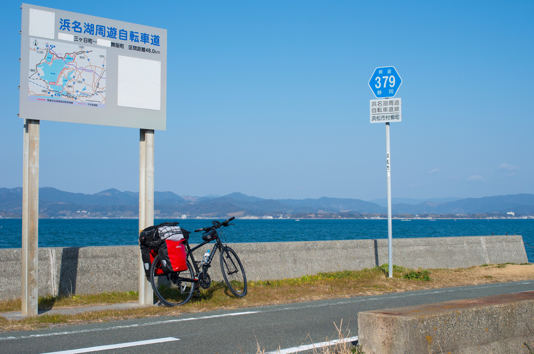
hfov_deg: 38.3
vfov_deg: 25.9
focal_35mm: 52
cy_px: 177
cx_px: 267
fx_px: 770
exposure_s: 1/800
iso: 160
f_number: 6.3
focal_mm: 35
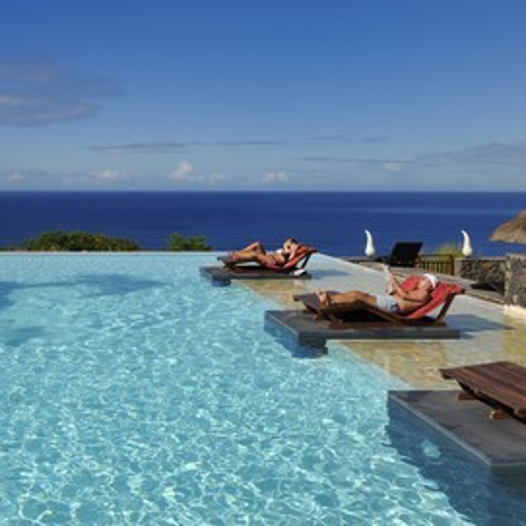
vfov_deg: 40.0
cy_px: 256
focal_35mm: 42
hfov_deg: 38.8
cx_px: 121
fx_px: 722
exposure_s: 1/160
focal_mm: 32
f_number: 20
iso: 200
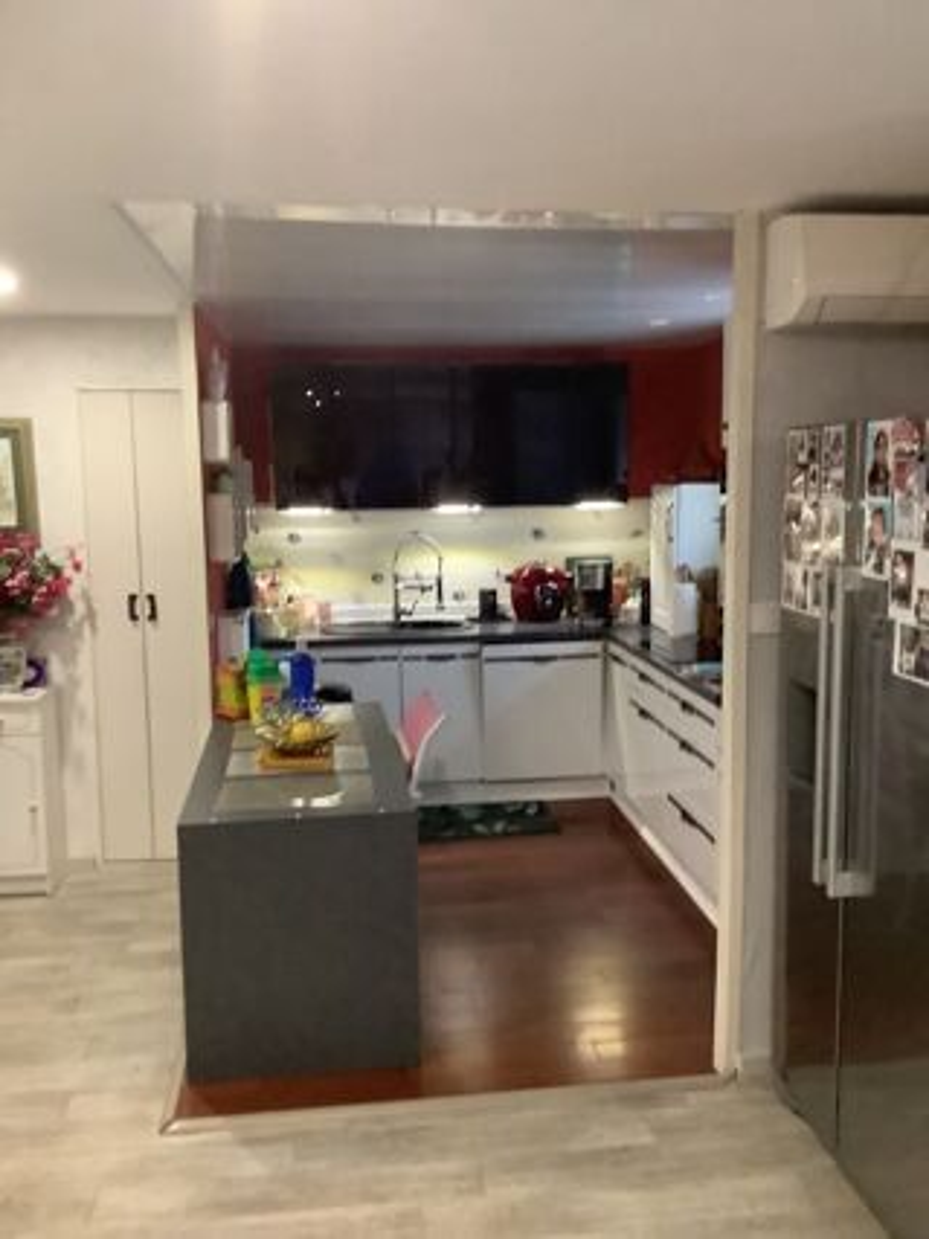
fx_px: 1110
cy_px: 620
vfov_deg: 58.4
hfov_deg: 45.4
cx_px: 464
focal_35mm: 31
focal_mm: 3.3
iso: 400
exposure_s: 1/30
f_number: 2.4
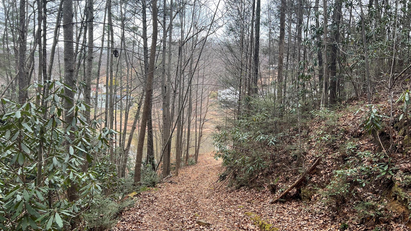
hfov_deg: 66.1
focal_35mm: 29
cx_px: 202
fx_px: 316
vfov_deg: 39.8
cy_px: 148
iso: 50
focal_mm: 5.7
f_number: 1.5
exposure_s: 1/166
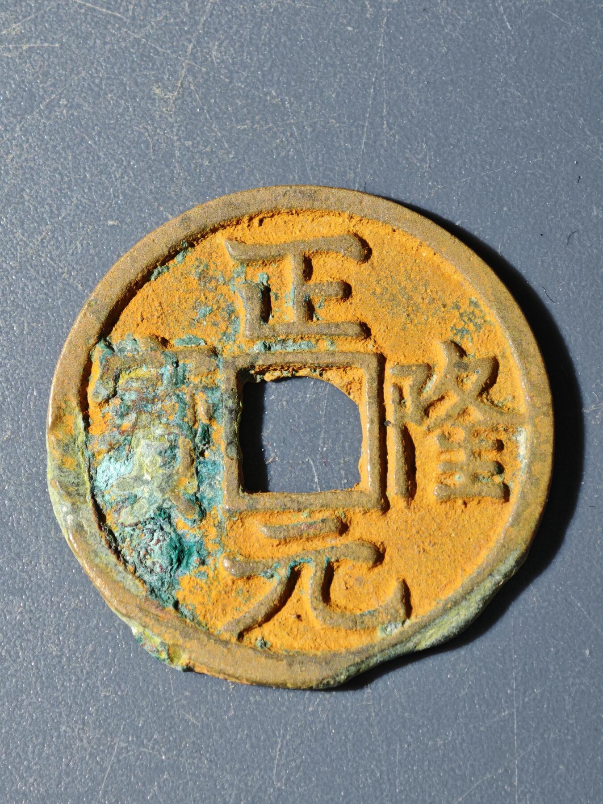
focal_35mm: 104
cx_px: 302
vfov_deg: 18.9
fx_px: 2416
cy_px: 402
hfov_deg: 14.2
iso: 320
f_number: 2
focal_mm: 9
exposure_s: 1/95.6
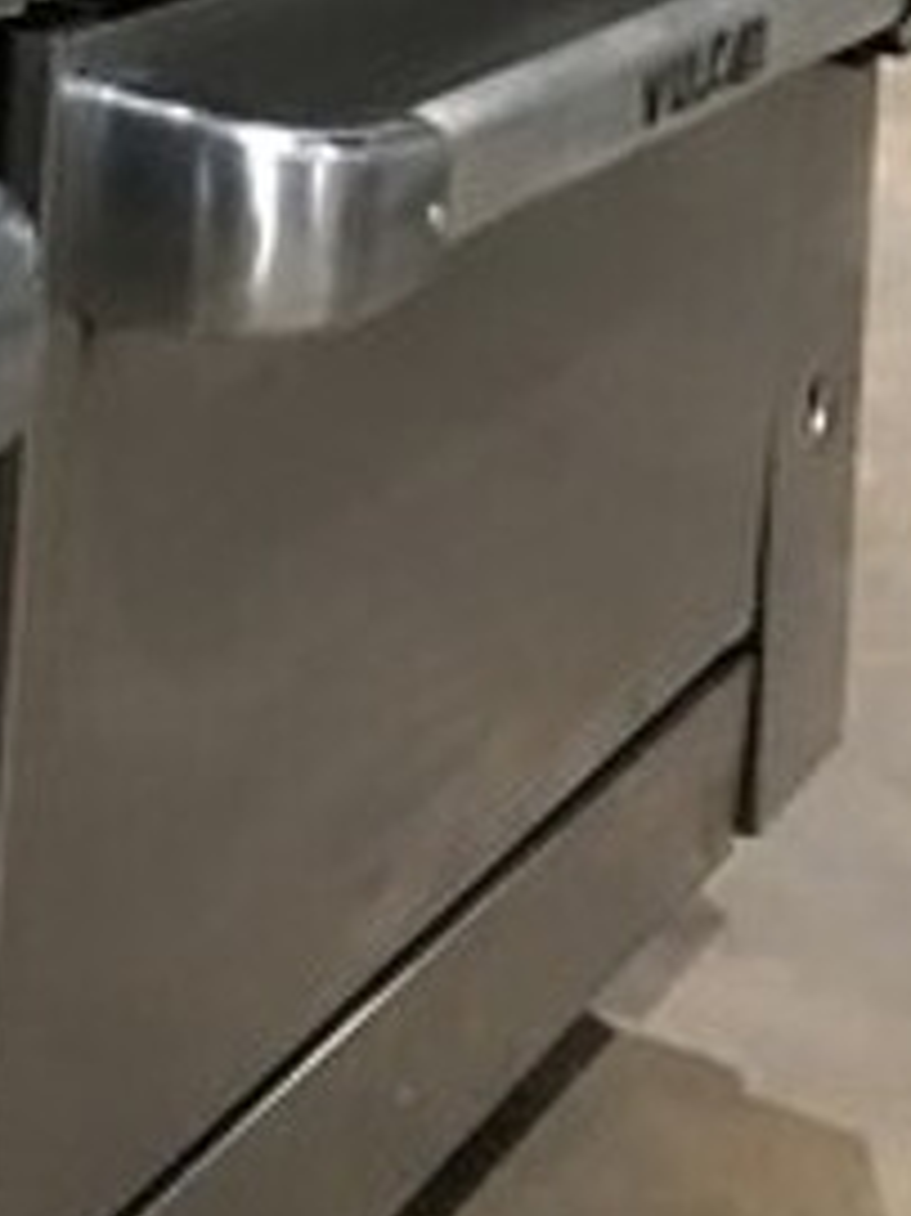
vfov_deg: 20.5
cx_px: -453
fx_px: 3055
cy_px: -379
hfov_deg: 15.6
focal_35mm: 87
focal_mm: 4.15
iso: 100
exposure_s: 1/4
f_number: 2.2
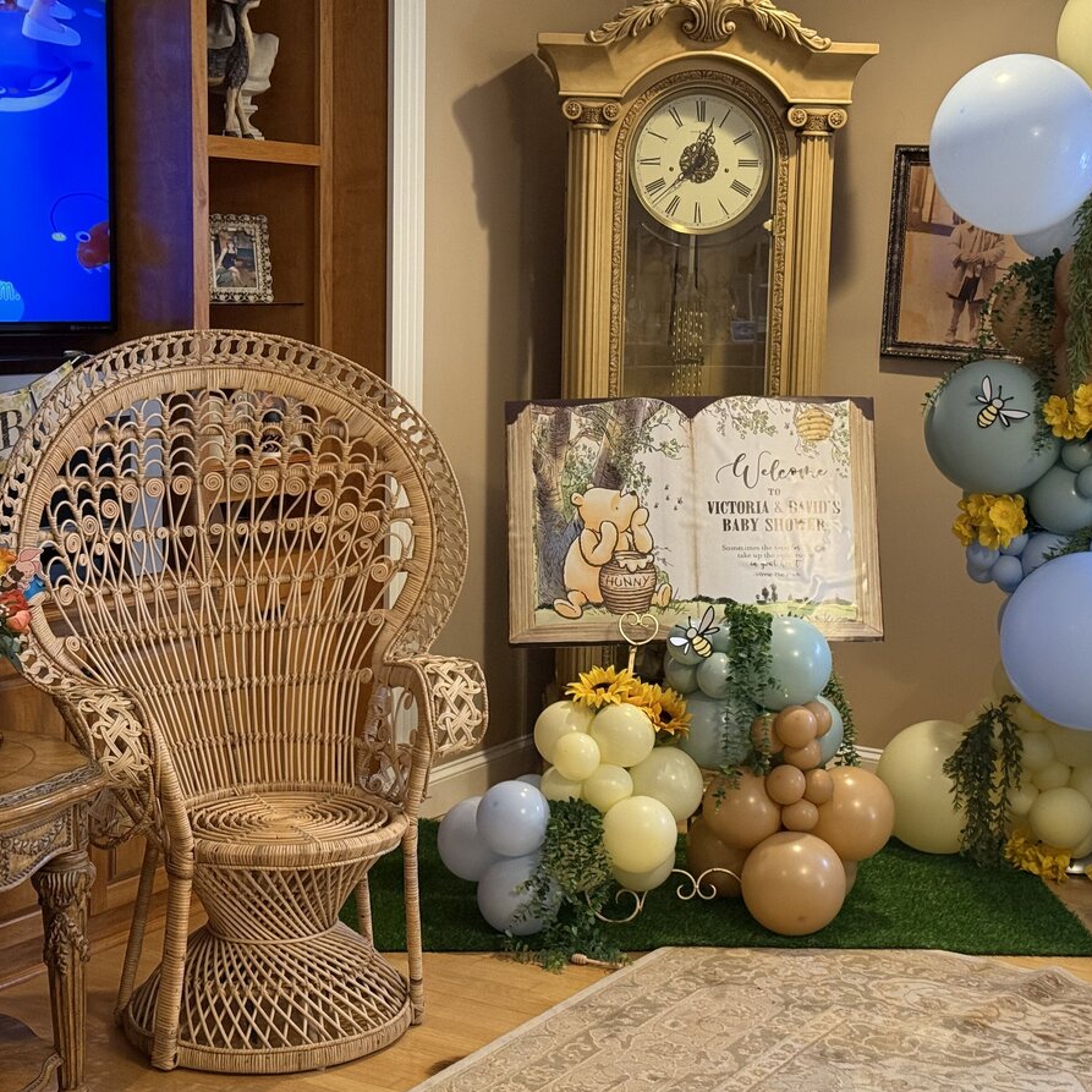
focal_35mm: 57
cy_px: 549
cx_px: 637
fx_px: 2034
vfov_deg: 30.0
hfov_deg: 30.0
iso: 320
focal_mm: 6.76
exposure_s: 1/40
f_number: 1.78
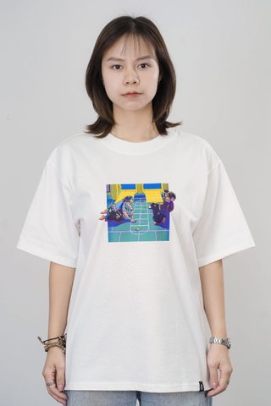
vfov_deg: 23.9
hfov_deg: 16.1
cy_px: 203
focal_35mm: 85
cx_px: 136
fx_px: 960
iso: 400
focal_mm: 85
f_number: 5
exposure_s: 1/200
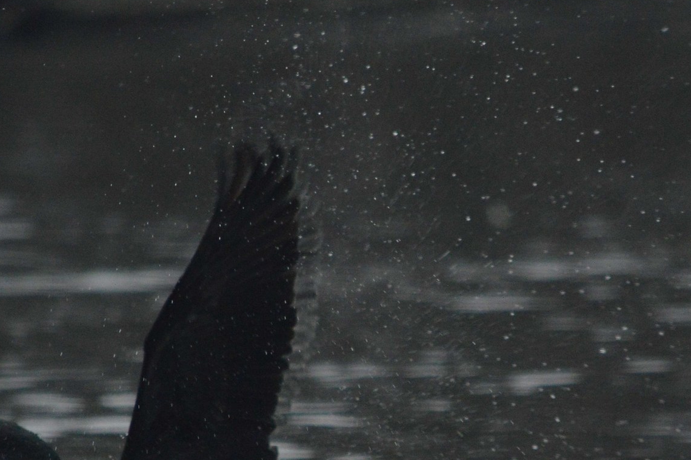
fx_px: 18161
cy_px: 427
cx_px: 450
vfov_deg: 1.4
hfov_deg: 2.2
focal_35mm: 947
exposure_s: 1/500
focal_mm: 300
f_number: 5.6
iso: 1600
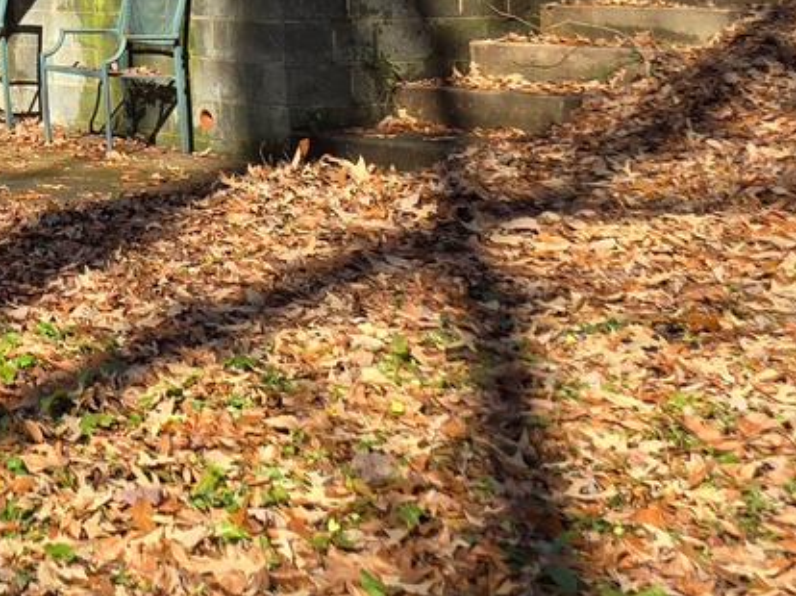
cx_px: -423
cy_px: -270
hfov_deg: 20.6
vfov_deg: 16.9
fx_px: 1839
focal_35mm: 80
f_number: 1.7
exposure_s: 1/312
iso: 12
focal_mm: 6.3
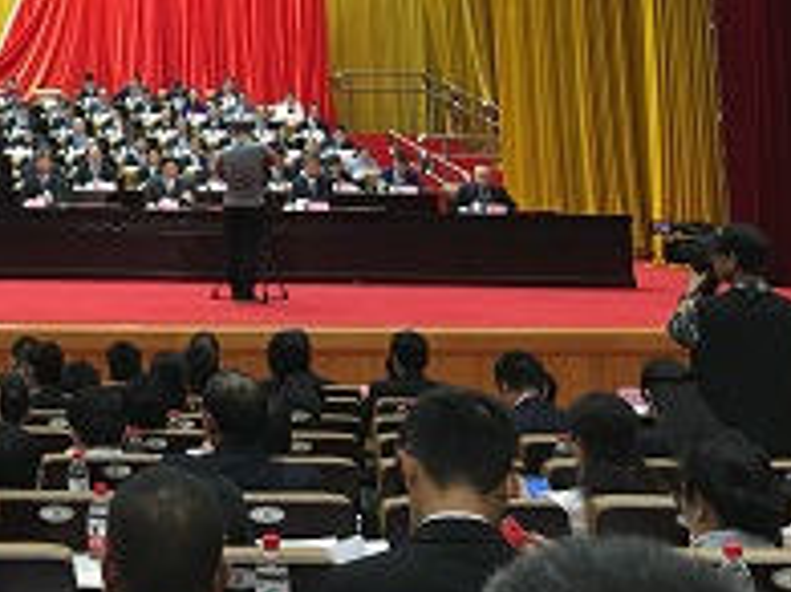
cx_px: -89
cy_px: -126
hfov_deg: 23.7
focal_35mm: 77
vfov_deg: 18.1
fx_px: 1758
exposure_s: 1/17
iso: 64
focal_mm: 4.15
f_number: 2.2
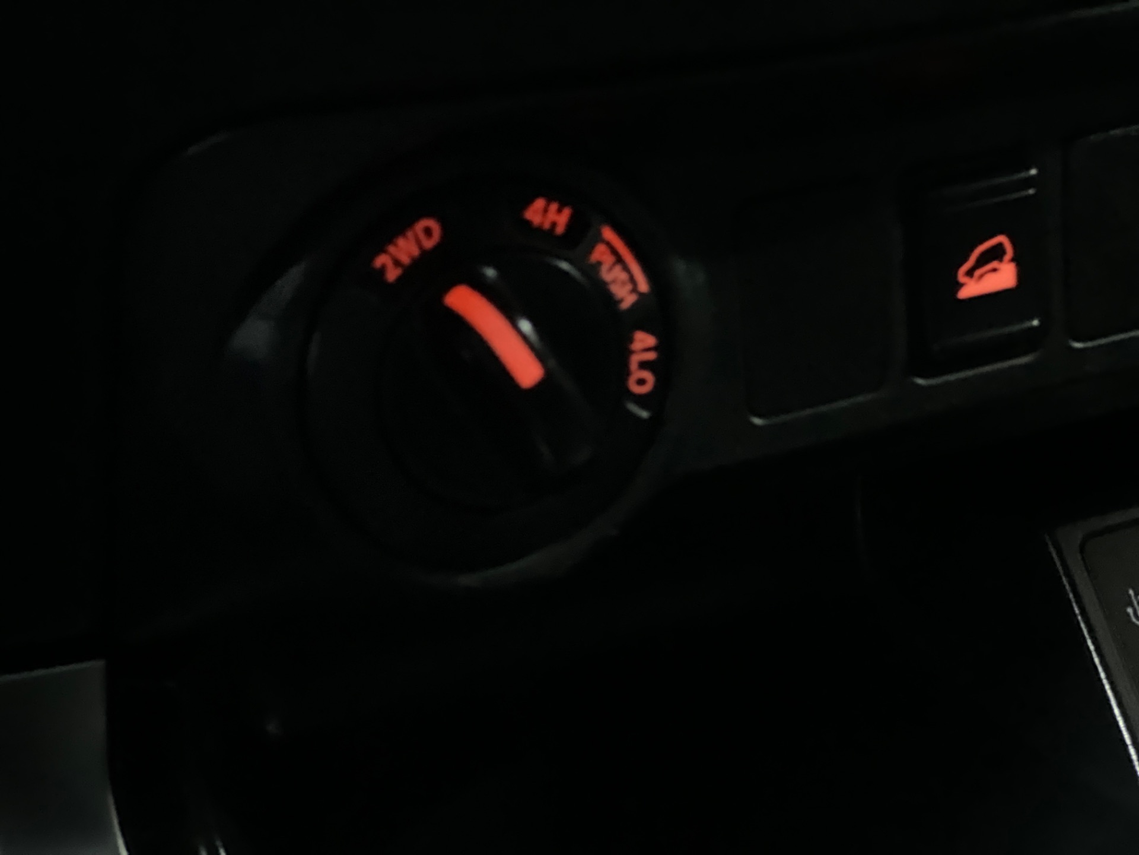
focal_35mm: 77
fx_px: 2534
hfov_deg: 25.3
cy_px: 428
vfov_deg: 19.1
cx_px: 570
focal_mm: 9
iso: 2000
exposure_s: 1/15
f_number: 2.8
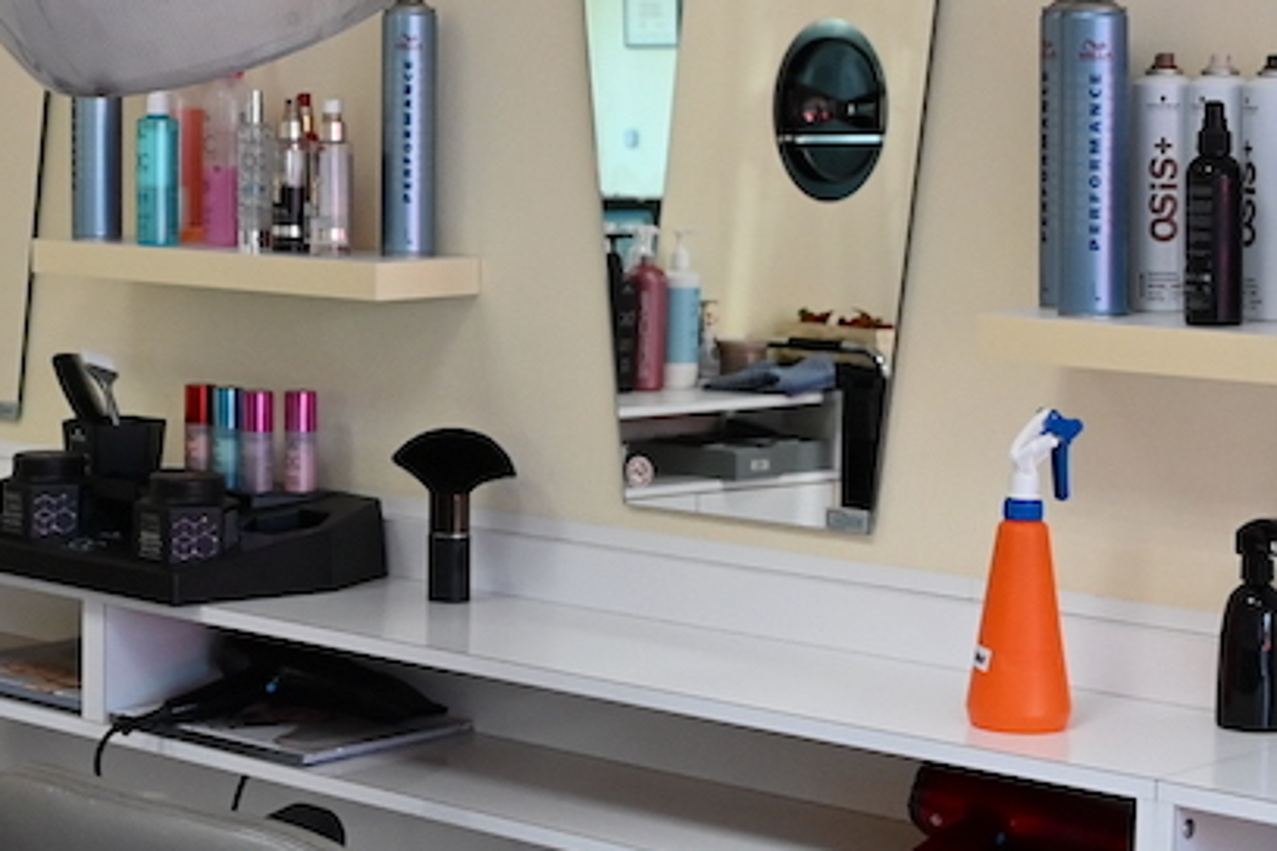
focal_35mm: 86
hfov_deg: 23.5
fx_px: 3050
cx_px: 399
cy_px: 232
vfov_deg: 15.8
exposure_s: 1/125
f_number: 3.5
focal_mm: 18
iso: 720
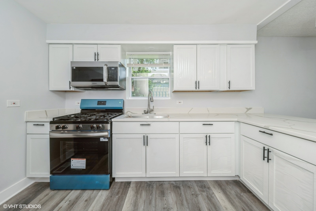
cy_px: 106
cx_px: 158
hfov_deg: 112.6
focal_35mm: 12
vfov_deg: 90.0
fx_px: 105
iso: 200
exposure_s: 1/125
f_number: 8
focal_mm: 12
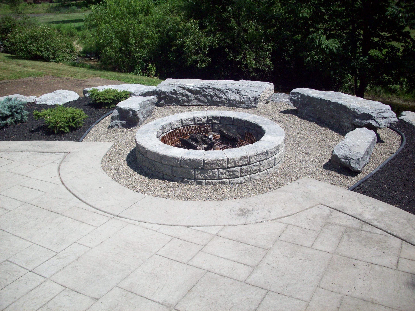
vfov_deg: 38.7
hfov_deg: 50.1
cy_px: 156
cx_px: 208
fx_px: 444
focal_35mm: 37
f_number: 5.6
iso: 80
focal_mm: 6.2
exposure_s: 1/414
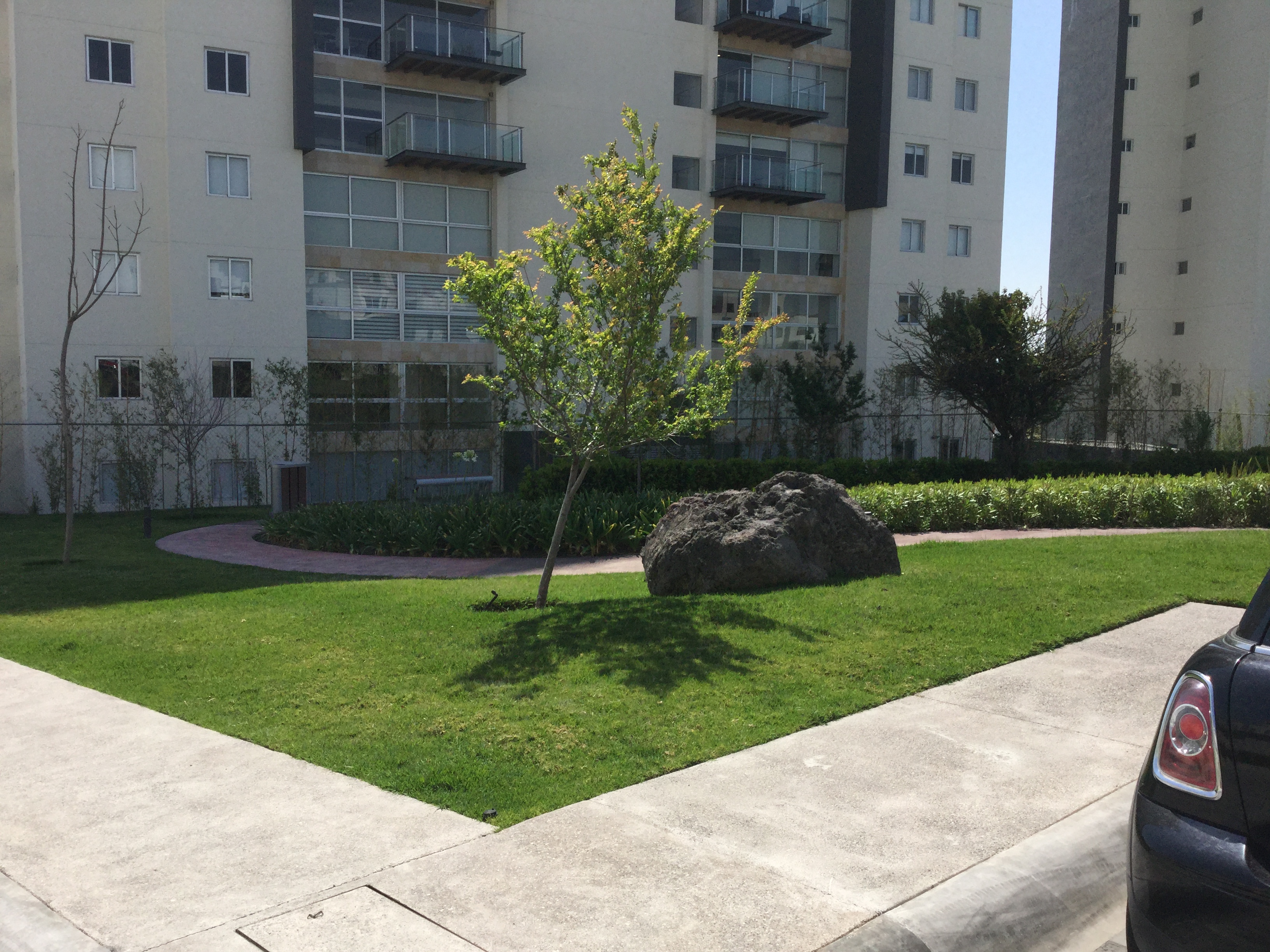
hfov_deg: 58.4
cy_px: 476
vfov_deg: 45.4
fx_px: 1137
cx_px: 635
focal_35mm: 31
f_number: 2.4
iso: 25
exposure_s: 1/2398
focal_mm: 3.3
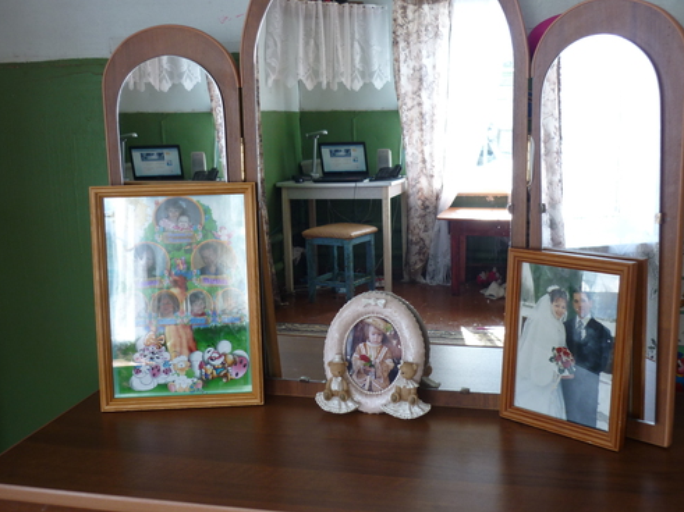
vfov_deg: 38.6
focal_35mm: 37
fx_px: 731
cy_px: 244
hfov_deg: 50.1
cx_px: 368
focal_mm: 5.5
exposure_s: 1/40
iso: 80
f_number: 2.8
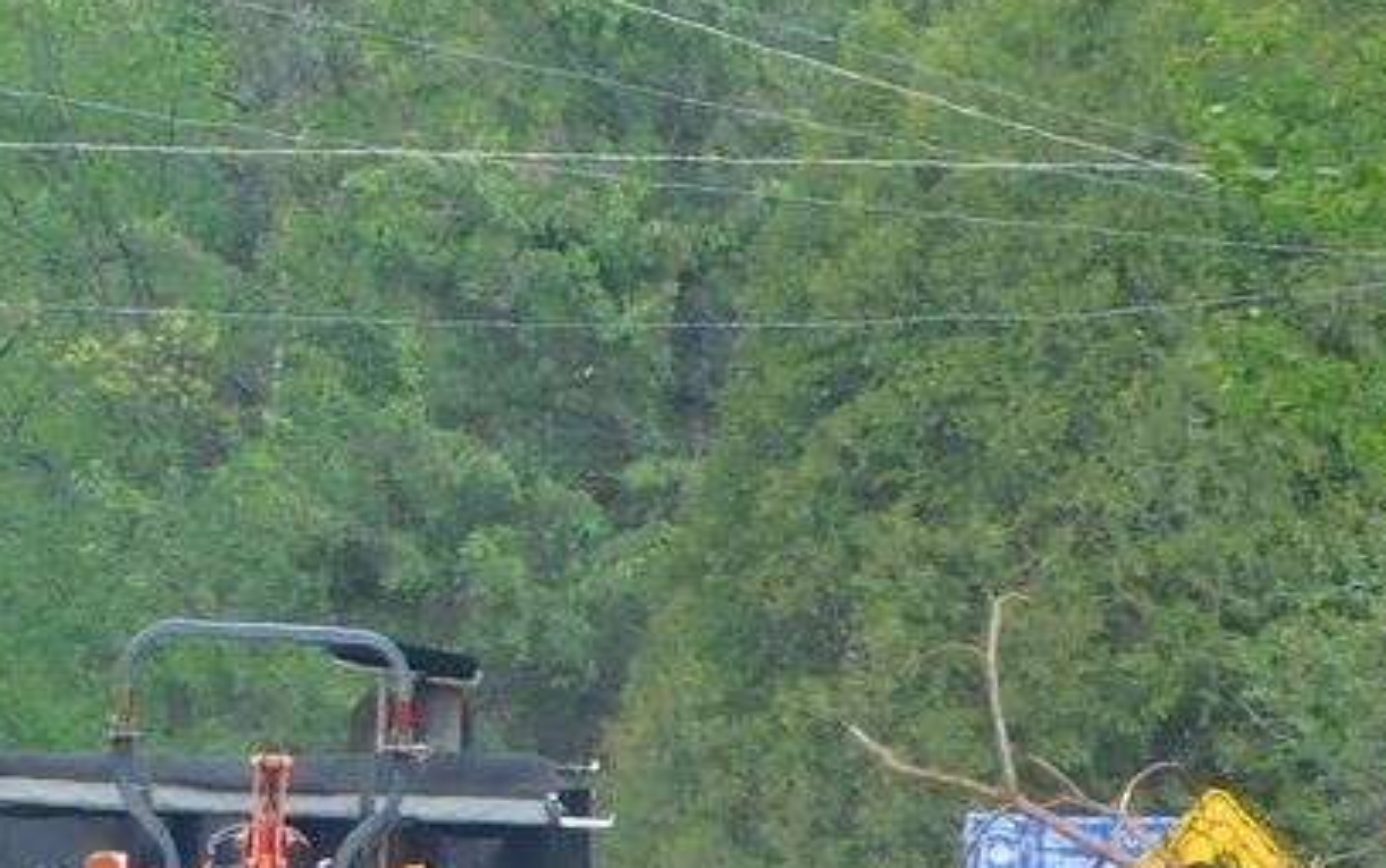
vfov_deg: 0.5
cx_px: -1287
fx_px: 90793
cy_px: 170
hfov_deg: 0.9
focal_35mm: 2402
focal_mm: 102.5
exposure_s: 1/160
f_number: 6
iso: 140
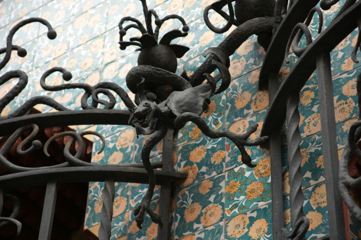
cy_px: 120
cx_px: 180
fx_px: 1203
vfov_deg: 11.4
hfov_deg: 17.1
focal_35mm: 120
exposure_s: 1/80
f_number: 4.5
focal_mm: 80
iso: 100
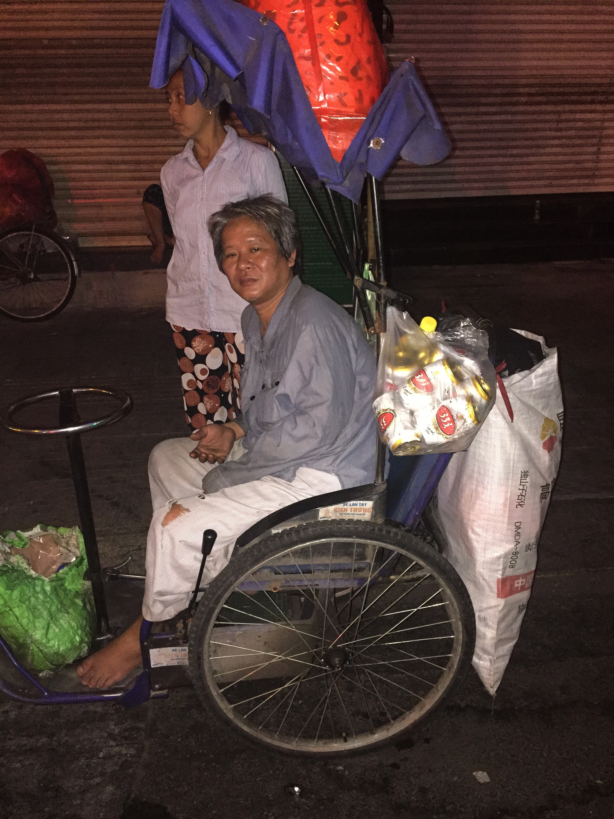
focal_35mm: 29
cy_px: 410
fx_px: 686
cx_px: 307
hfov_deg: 48.2
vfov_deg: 61.7
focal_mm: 4.15
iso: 500
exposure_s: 1/17
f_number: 2.2
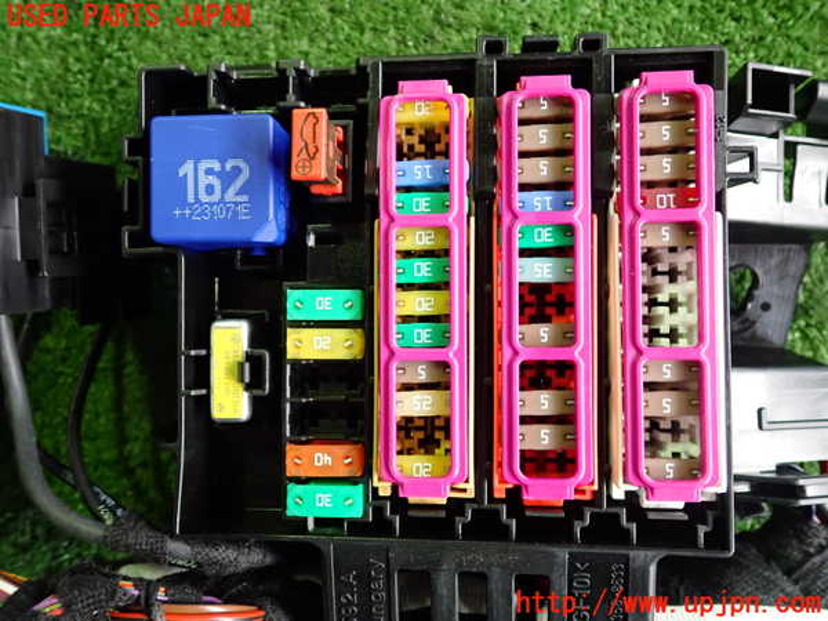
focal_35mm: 30
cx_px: 414
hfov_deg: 60.0
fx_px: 718
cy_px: 310
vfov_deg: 46.8
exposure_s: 1/40
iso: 250
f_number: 2.3
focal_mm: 5.4
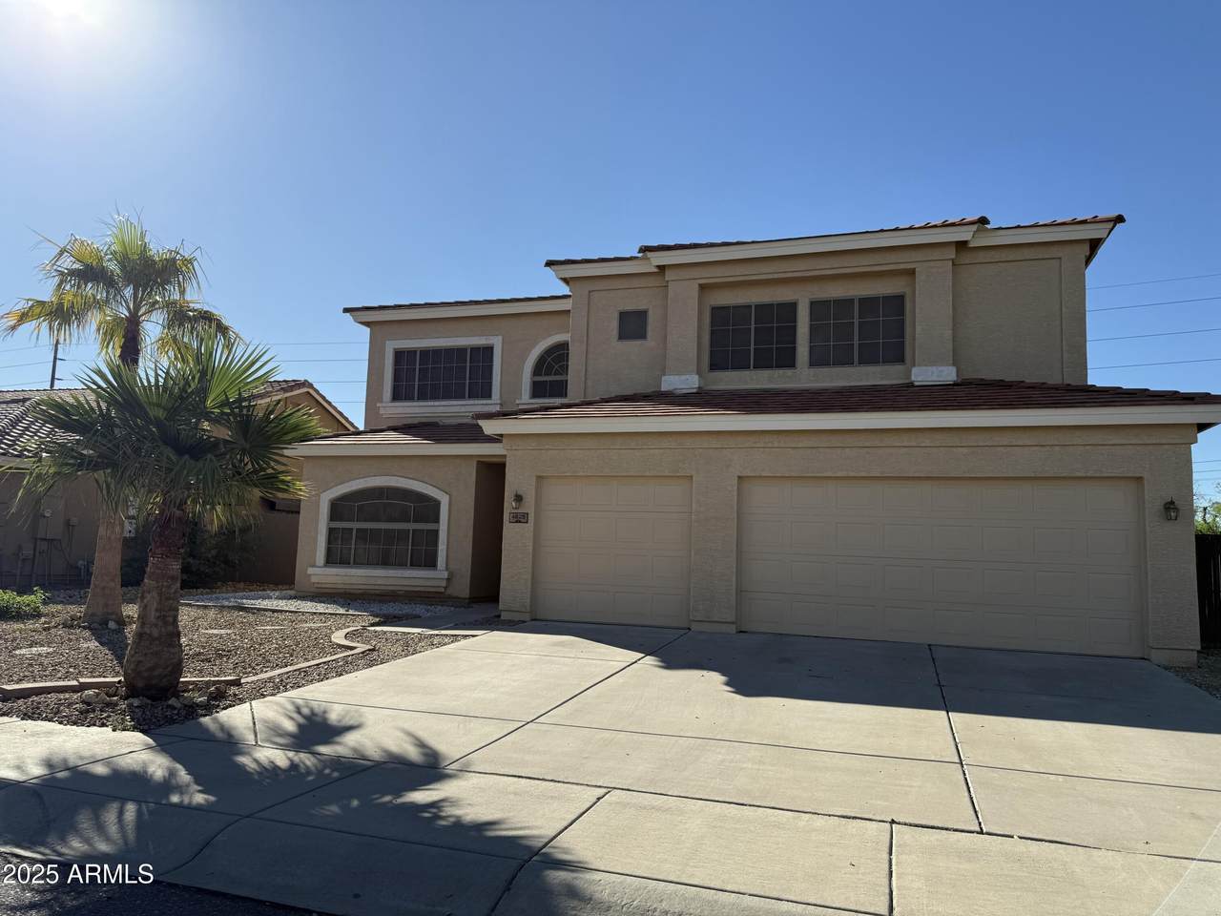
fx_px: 847
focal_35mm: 24
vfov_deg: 56.8
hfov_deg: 71.6
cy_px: 458
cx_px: 610
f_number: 1.78
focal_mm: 6.76
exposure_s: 1/5319
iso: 80
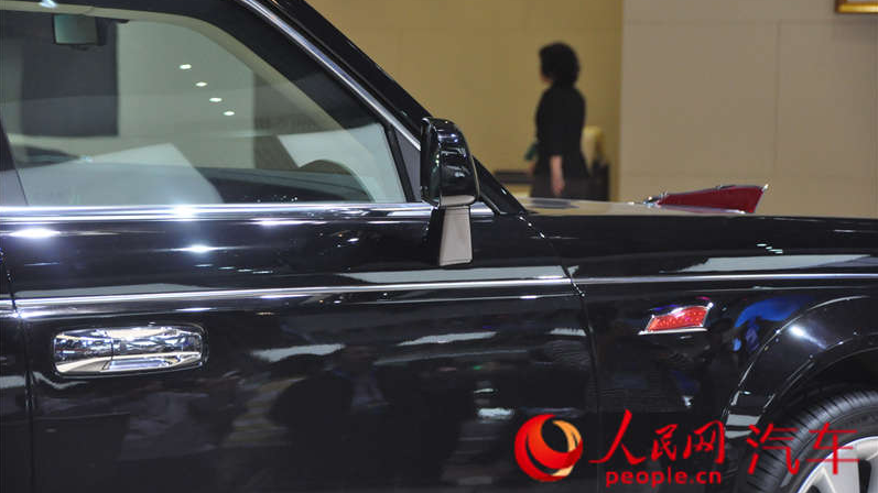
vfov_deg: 9.6
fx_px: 2933
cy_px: 214
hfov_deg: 17.0
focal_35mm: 126
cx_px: 438
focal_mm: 80
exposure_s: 1/320
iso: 1600
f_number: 5
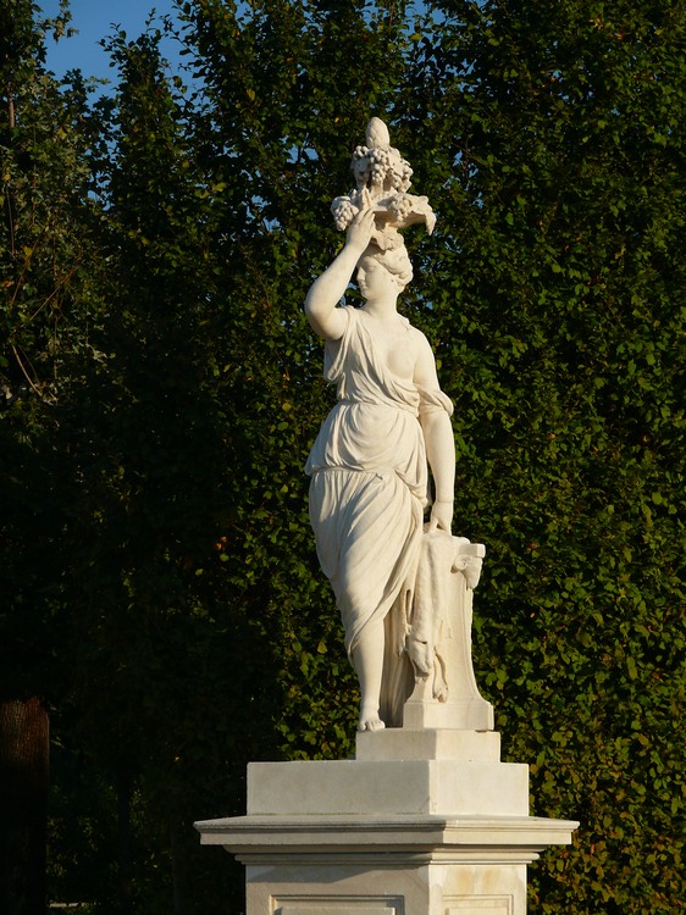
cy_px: 458
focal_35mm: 176
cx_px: 343
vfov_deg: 11.2
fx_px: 4653
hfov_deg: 8.4
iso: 100
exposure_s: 1/250
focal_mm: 37.1
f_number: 5
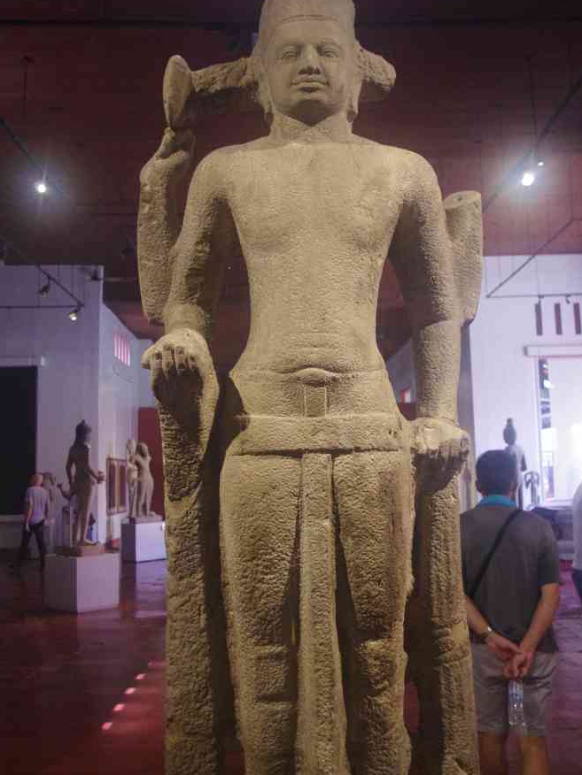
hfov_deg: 41.2
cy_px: 372
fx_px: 774
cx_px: 294
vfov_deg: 53.2
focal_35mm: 35
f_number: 4
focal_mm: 21
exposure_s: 1/50
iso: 3200
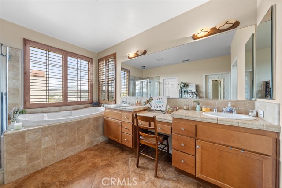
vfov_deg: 90.0
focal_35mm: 12
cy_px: 94
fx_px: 94
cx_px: 141
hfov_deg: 112.6
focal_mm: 12
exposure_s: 1/8
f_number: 8
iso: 800
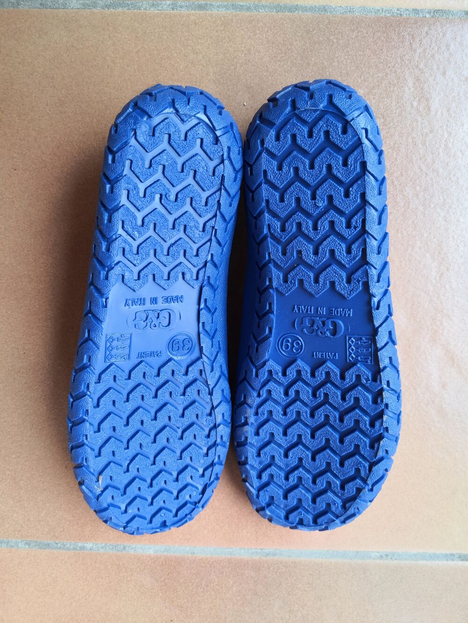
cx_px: 234
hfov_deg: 51.4
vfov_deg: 65.3
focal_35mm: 27
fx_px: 487
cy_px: 312
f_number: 1.6
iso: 50
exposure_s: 1/176
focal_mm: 3.95
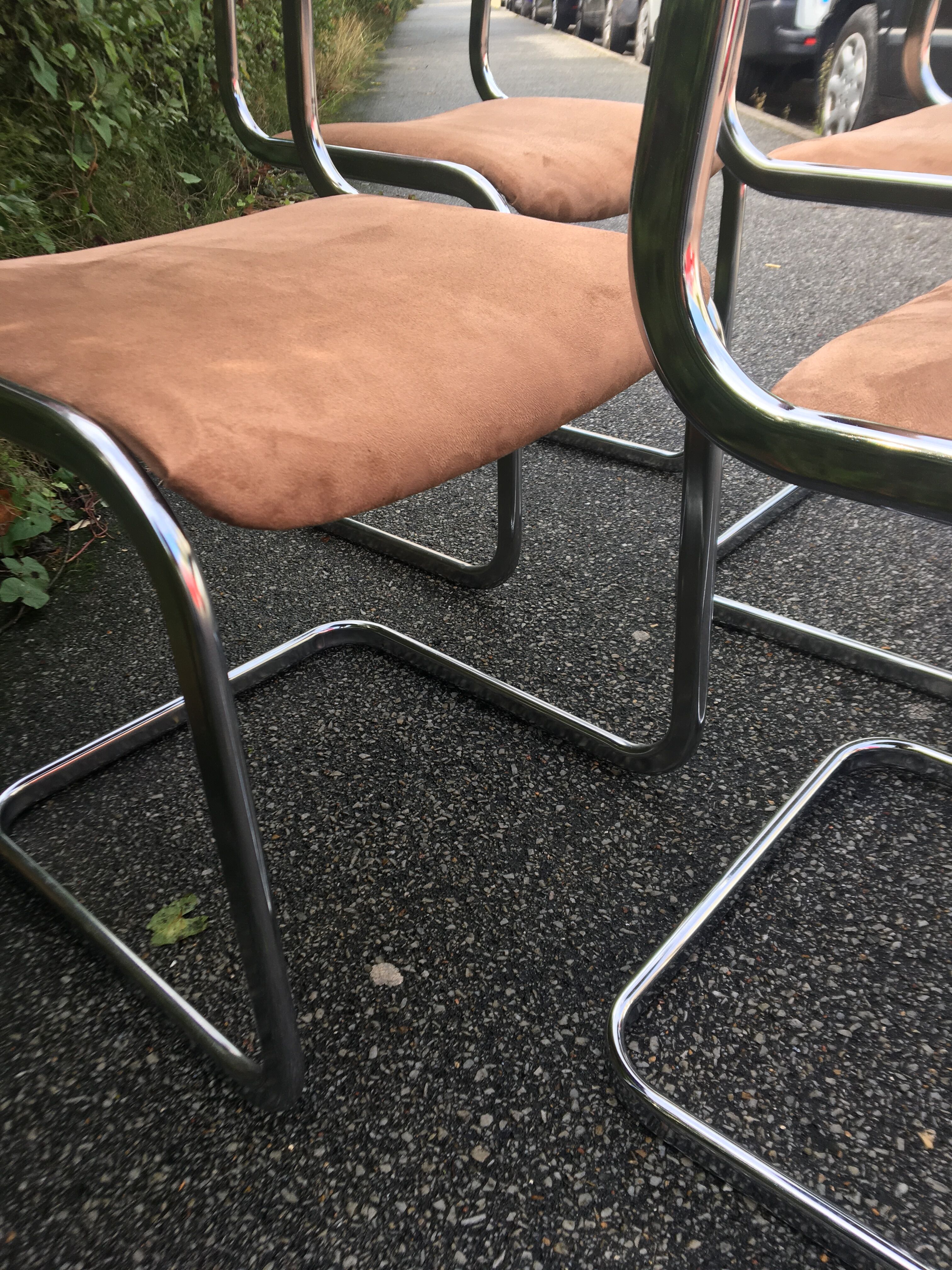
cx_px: 476
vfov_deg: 61.7
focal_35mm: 29
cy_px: 635
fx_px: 1063
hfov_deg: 48.2
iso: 25
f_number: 2.2
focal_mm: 4.15
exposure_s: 1/304
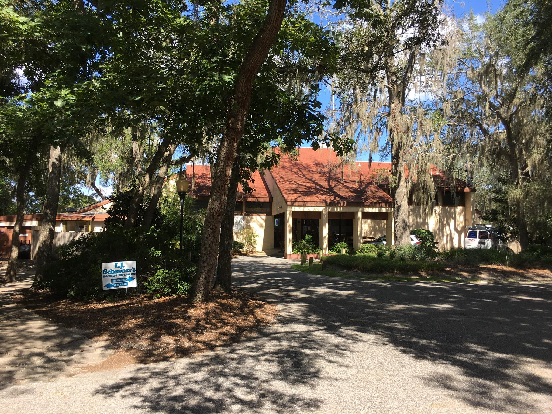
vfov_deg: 48.2
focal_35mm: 29
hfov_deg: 61.7
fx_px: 462
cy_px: 207
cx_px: 276
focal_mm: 4.15
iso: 25
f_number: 2.2
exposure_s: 1/538
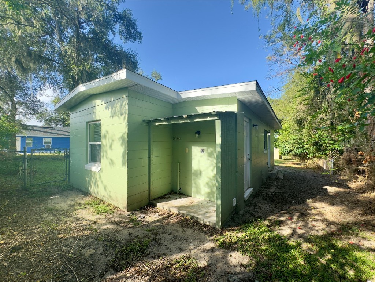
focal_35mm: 14
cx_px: 188
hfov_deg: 102.1
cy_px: 141
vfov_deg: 85.7
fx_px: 152
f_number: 2.2
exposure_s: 1/332
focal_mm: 2.22
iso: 40
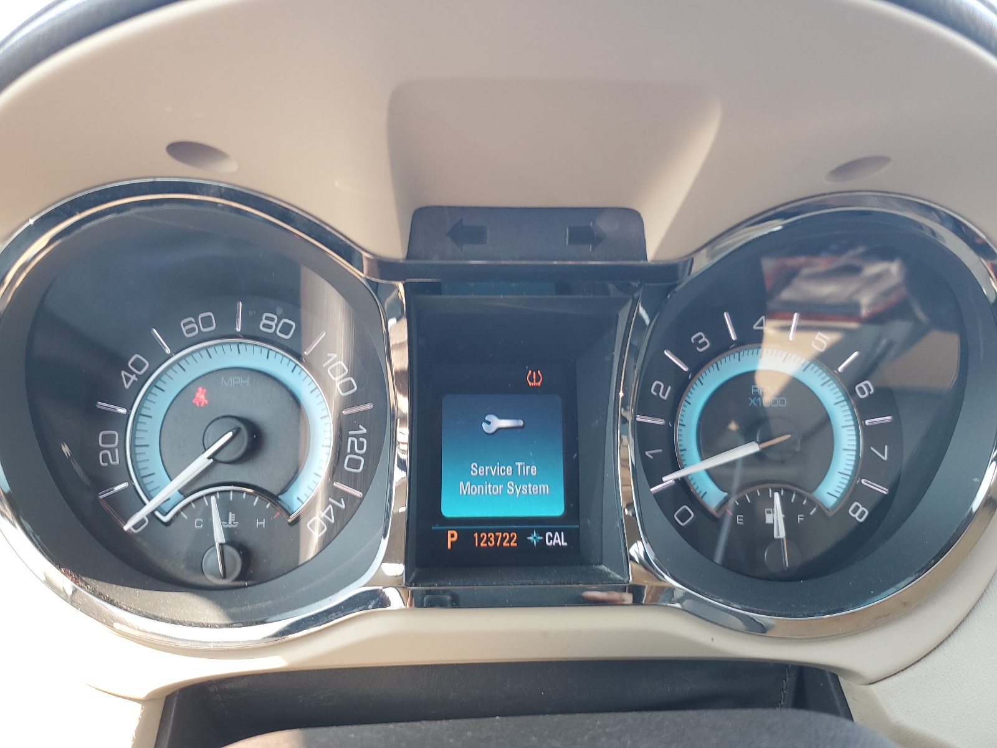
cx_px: 498
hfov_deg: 67.3
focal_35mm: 26
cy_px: 374
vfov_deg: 53.1
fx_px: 749
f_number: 1.5
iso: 54
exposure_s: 1/60.2
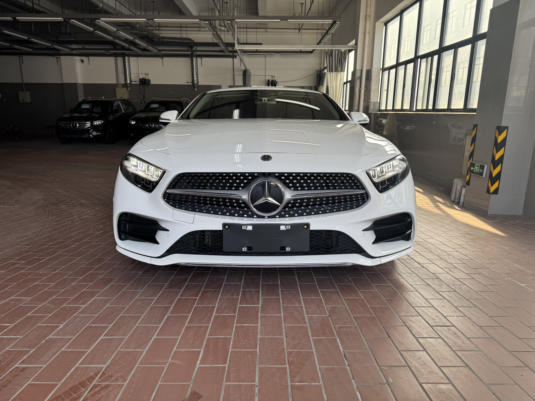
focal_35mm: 24
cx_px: 268
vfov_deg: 56.8
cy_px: 200
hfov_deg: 71.6
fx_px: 371
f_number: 1.78
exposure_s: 1/278
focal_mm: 6.76
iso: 80
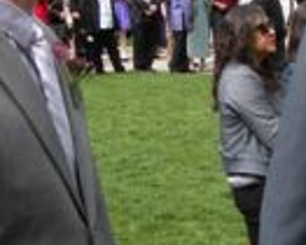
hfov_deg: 11.4
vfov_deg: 9.8
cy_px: 100
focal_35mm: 157
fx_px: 1423
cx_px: 540
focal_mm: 5.8
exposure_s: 1/131
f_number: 5.6
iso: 64
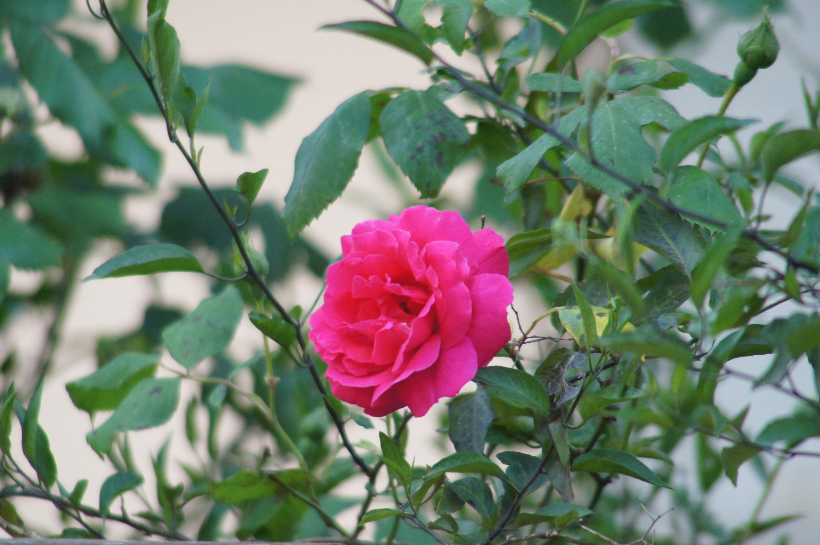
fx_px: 7168
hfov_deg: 6.5
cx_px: 410
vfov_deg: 4.4
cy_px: 272
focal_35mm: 315
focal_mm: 210
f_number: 5.6
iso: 1600
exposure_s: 1/160
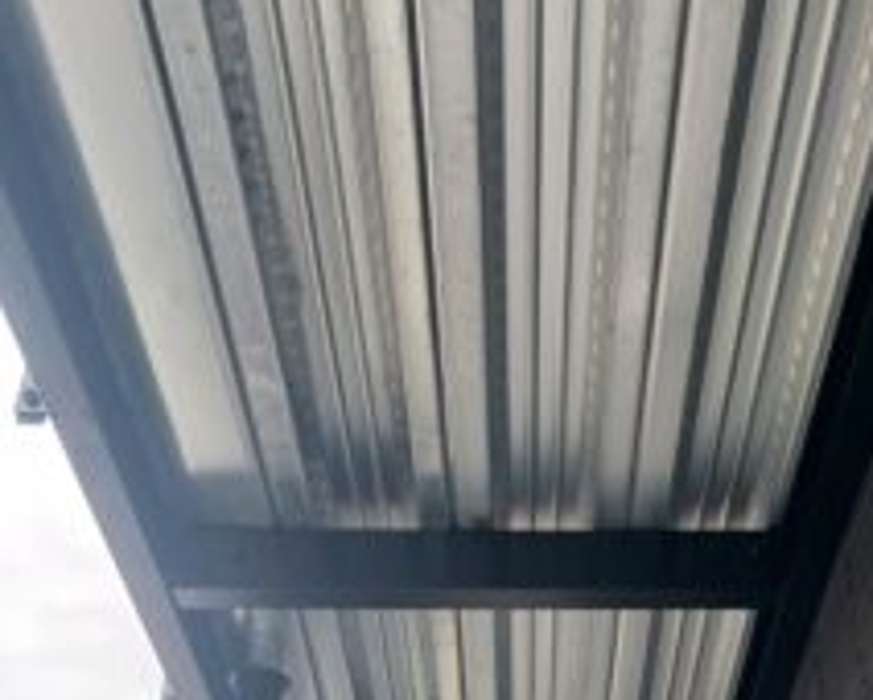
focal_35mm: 53
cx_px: 527
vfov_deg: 27.3
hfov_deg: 35.2
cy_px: 669
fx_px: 1371
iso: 40
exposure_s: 1/50
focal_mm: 4
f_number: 1.8
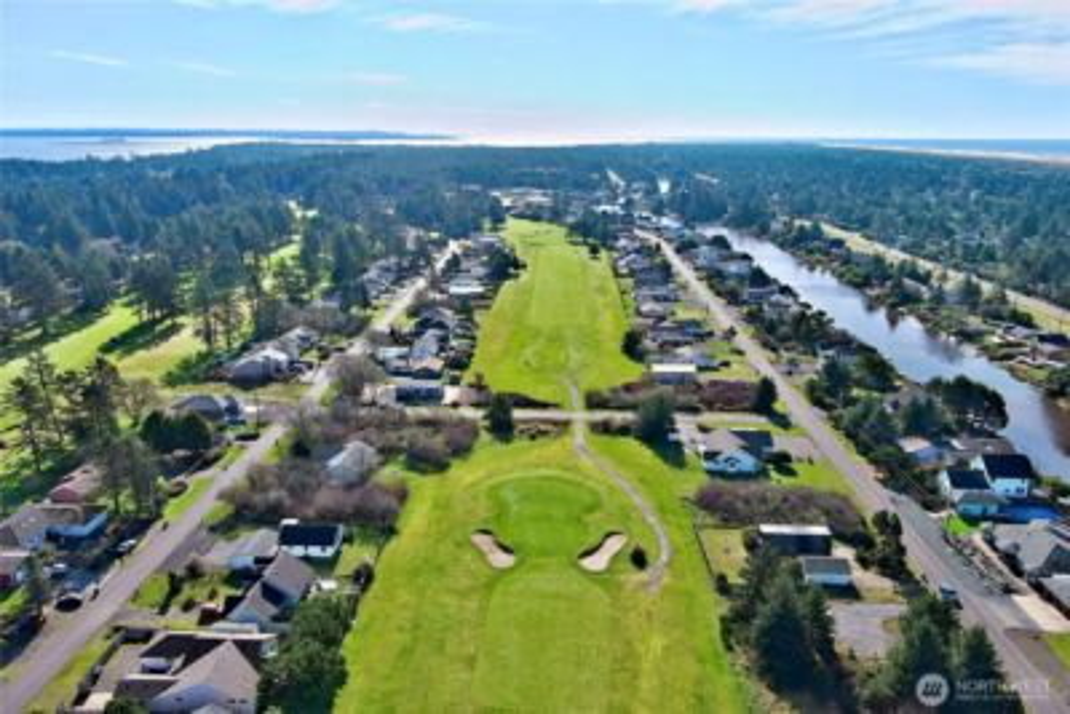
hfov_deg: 63.6
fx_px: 862
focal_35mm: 29
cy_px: 357
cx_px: 535
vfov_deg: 45.0
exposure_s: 1/1534
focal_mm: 10.57
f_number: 2.8
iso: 100
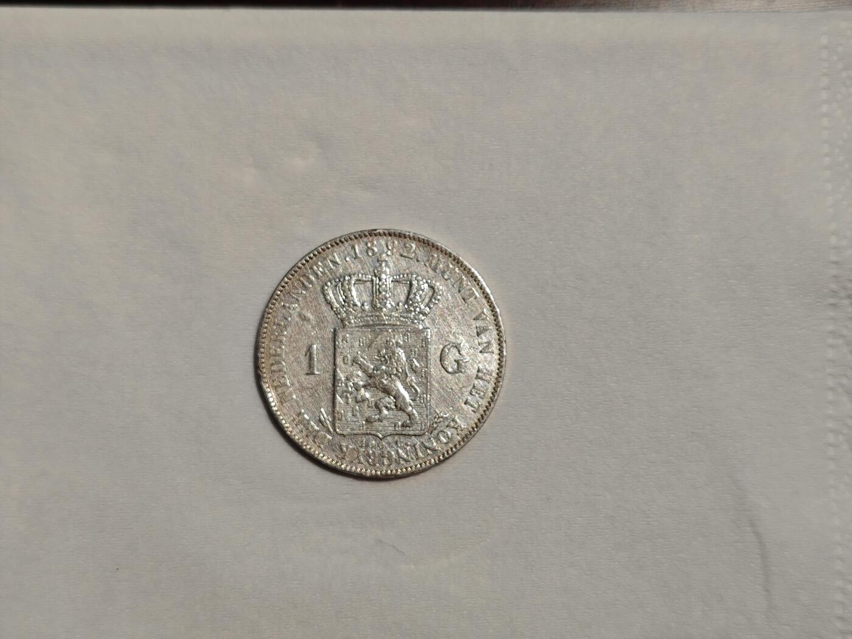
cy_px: 320
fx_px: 1132
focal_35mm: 46
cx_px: 426
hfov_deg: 41.2
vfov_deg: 31.5
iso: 320
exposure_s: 1/100
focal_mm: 6.55
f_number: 1.6
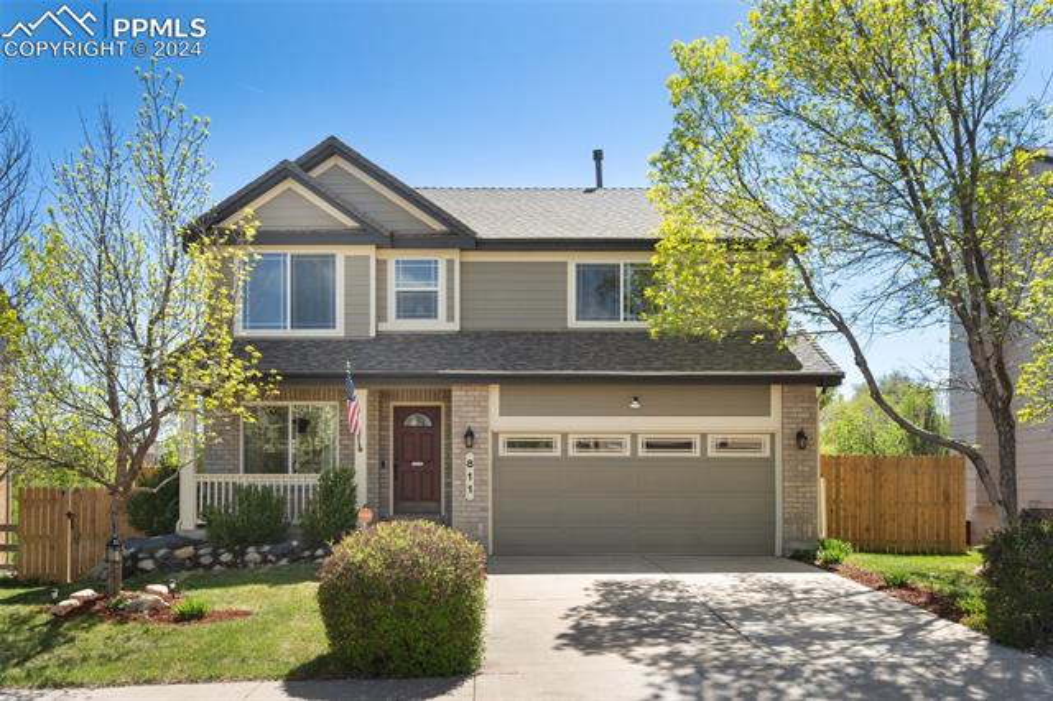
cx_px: 526
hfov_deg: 60.3
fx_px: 906
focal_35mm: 31
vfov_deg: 42.3
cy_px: 350
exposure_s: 1/1000
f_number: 7.1
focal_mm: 31
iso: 1000
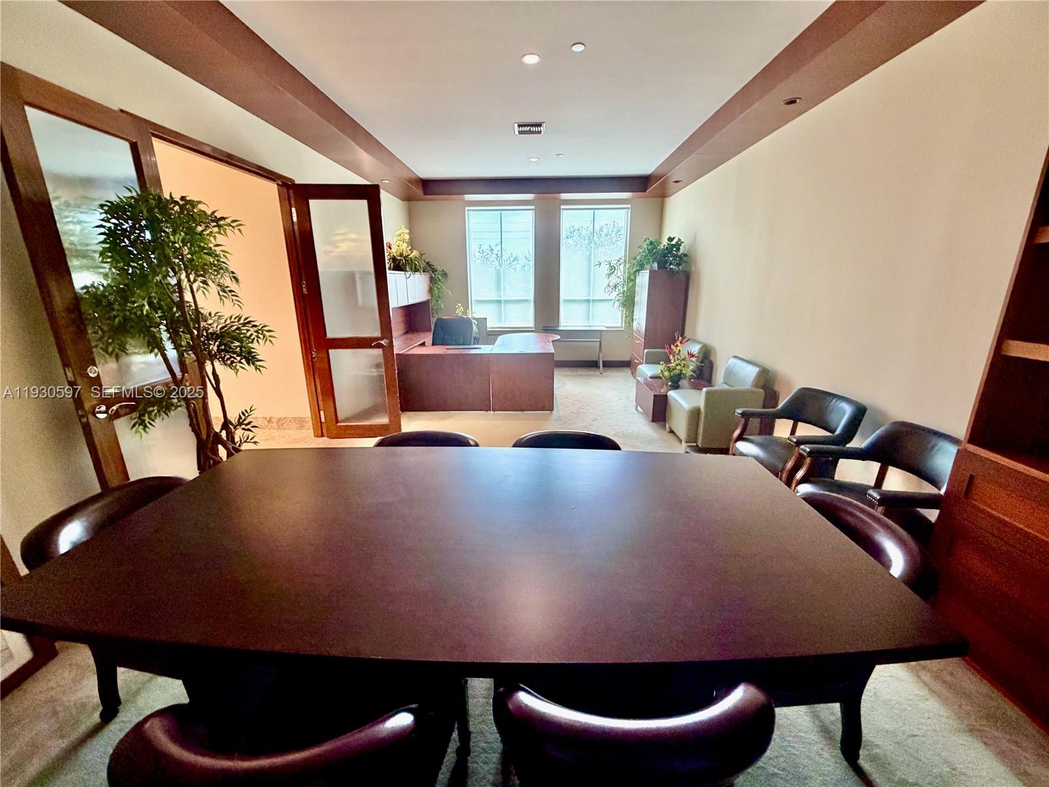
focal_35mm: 14
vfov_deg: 85.7
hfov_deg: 102.1
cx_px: 524
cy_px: 394
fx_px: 424
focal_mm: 2.22
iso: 500
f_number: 2.2
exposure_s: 1/60
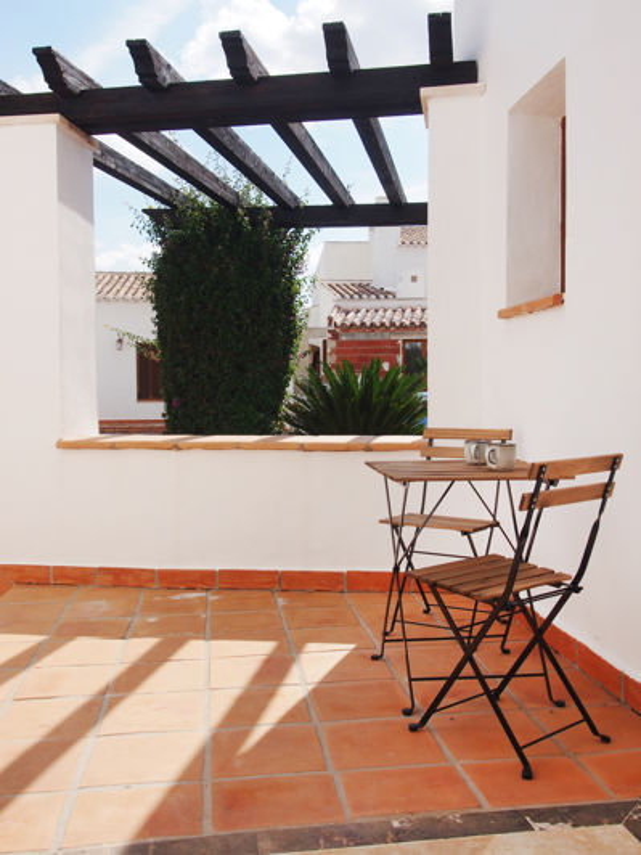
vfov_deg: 54.0
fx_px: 839
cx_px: 320
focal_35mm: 34
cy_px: 428
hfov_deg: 41.8
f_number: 9
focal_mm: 17
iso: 200
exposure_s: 1/400
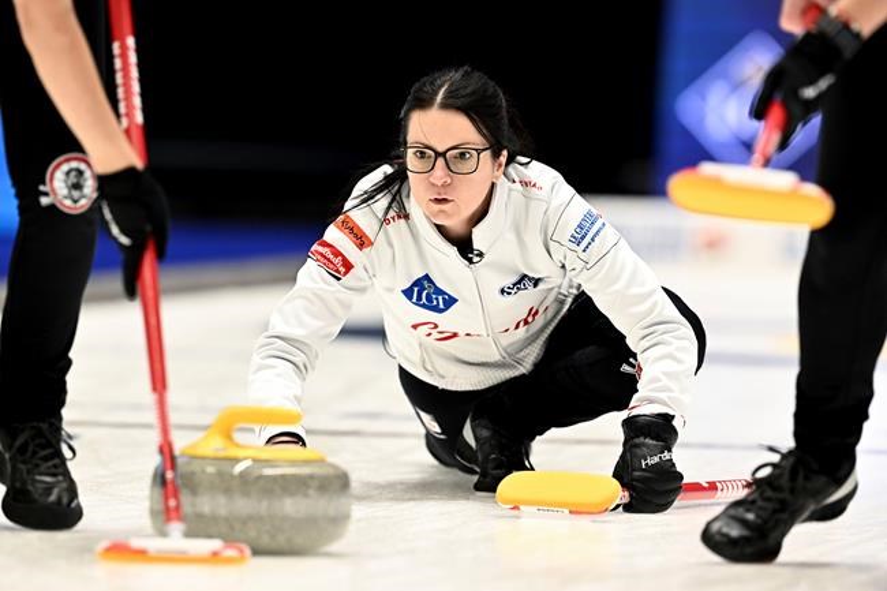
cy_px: 296
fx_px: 9852
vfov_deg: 3.4
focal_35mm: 400
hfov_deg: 5.2
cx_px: 444
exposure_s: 1/640
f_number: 4.5
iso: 4000
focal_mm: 400
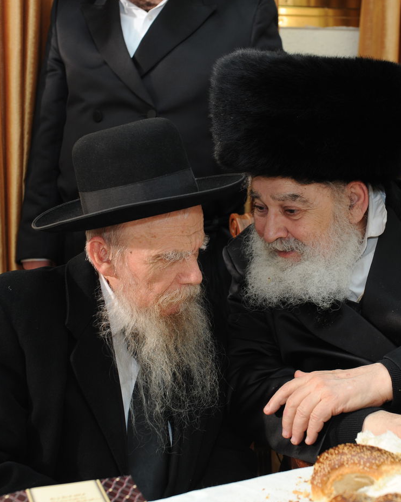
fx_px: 1009
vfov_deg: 27.9
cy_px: 250
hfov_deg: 22.4
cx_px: 238
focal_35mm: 68
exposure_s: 1/160
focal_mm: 48
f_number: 4.5
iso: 640
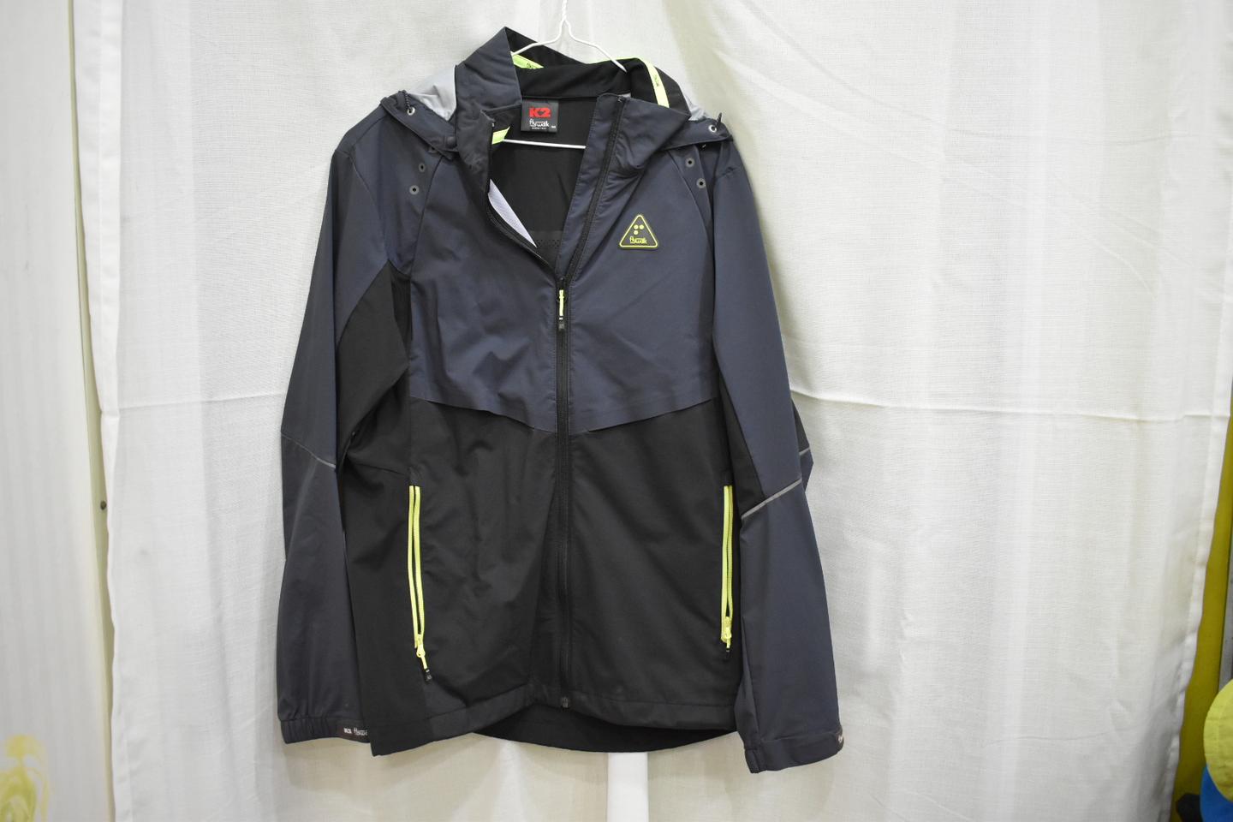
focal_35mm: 30
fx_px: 1027
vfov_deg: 43.6
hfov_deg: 61.9
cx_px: 616
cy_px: 411
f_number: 3.8
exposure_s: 1/60
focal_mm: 20
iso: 2500
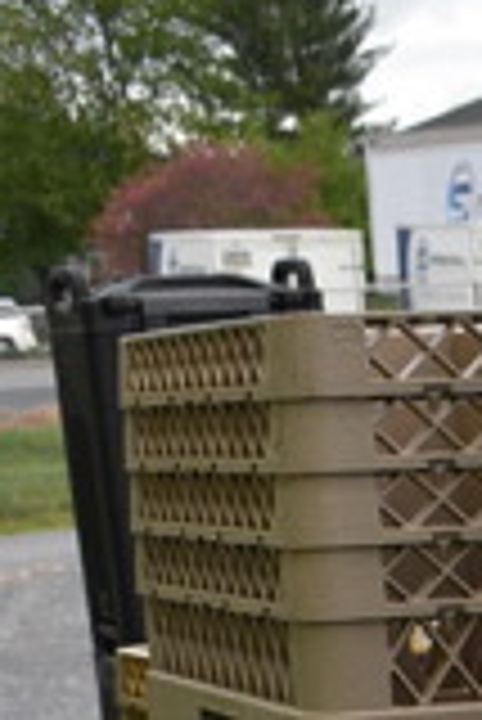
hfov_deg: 7.4
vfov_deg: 10.8
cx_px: 1243
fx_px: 3427
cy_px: 1528
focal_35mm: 171
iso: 200
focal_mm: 20
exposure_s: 1/320
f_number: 7.1
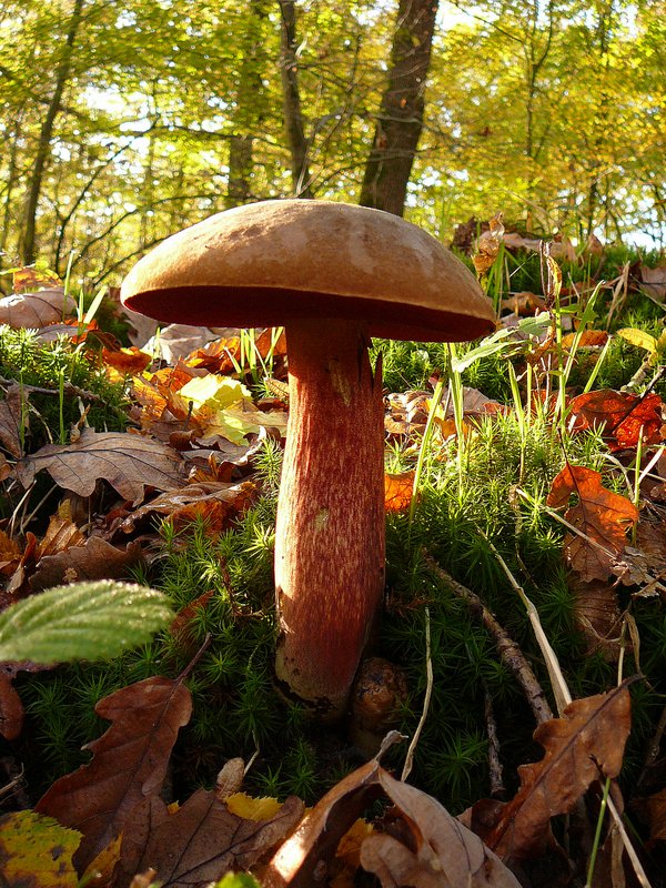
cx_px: 333
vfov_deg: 52.6
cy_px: 444
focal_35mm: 35
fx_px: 898
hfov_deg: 40.7
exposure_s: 1/30
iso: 100
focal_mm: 5.2
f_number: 2.8
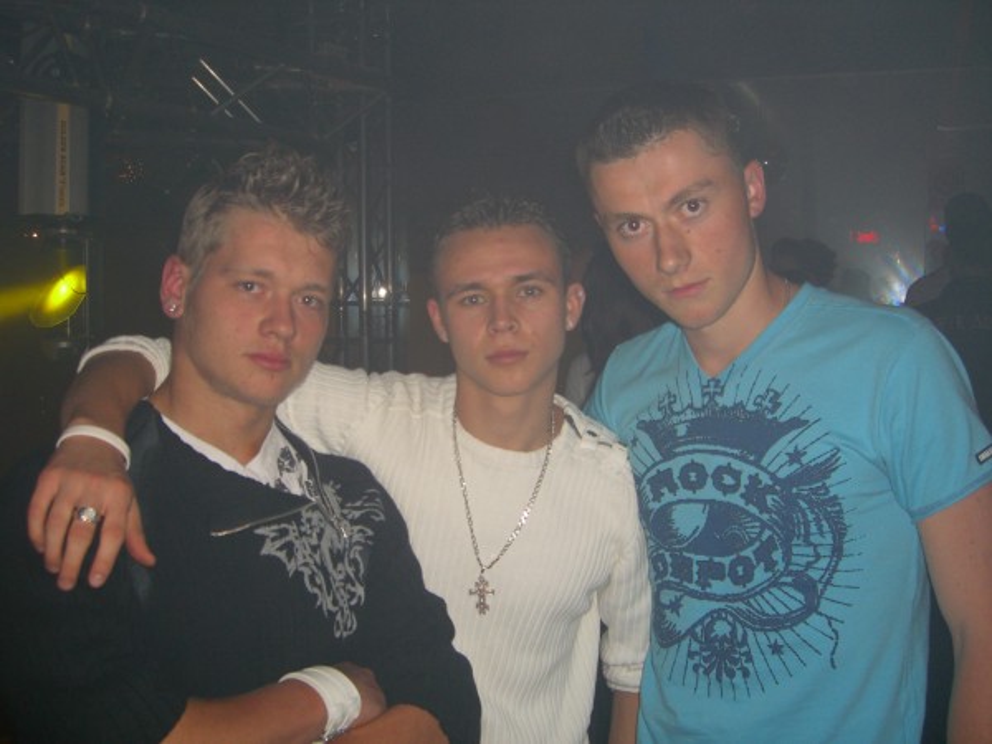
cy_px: 372
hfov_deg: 49.0
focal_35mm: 38
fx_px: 1089
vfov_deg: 37.7
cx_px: 496
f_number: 2.8
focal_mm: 7.9
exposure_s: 1/60
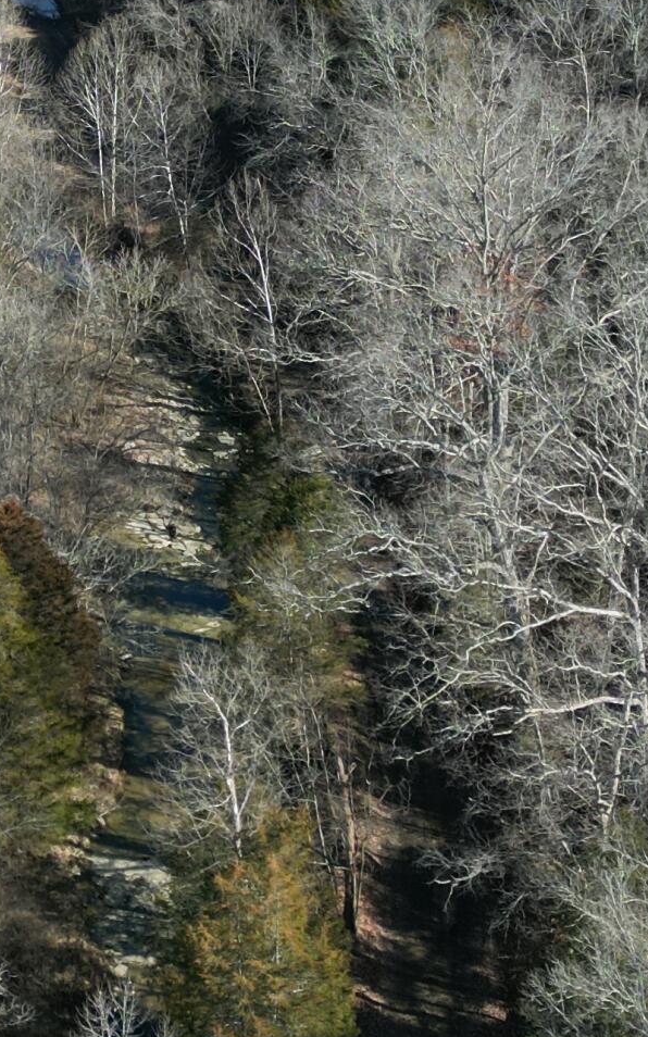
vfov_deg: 25.3
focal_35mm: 80
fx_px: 2261
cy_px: 165
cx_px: -62
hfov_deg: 15.9
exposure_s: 1/2500
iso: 200
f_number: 1.7
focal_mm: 6.72
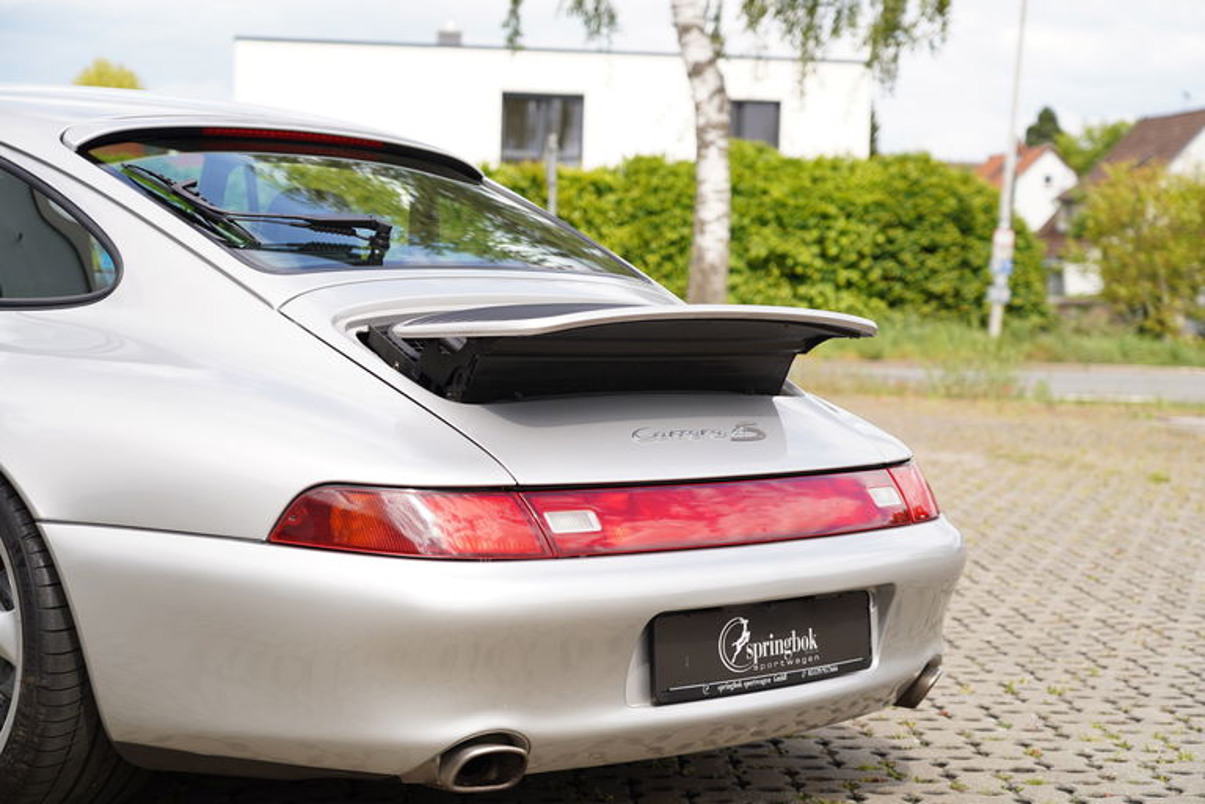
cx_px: 602
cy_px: 402
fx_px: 2176
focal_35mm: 65
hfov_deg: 31.0
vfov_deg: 20.9
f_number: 4.5
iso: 100
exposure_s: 1/320
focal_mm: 65
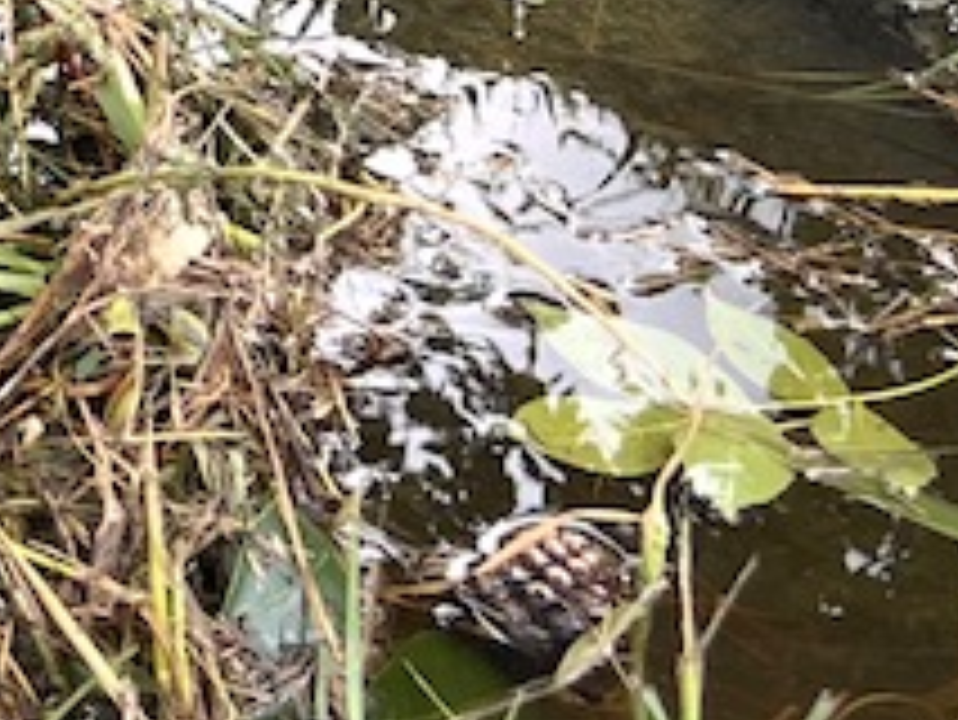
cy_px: -621
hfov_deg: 11.1
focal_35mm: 156
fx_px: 4320
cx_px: -1142
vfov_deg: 9.1
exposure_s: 1/121
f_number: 1.5
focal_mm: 5.7
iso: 32
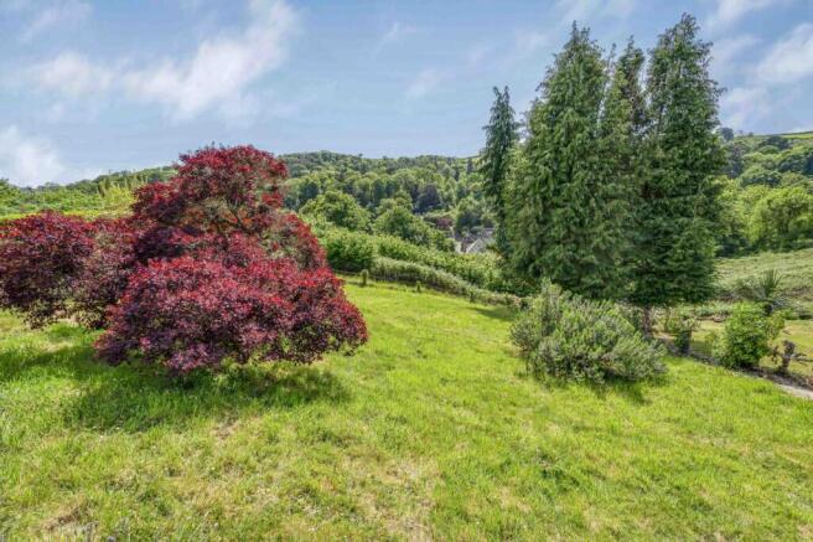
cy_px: 271
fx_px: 361
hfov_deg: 96.8
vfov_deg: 73.7
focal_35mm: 16
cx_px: 406
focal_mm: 16
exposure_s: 1/250
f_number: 9
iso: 160
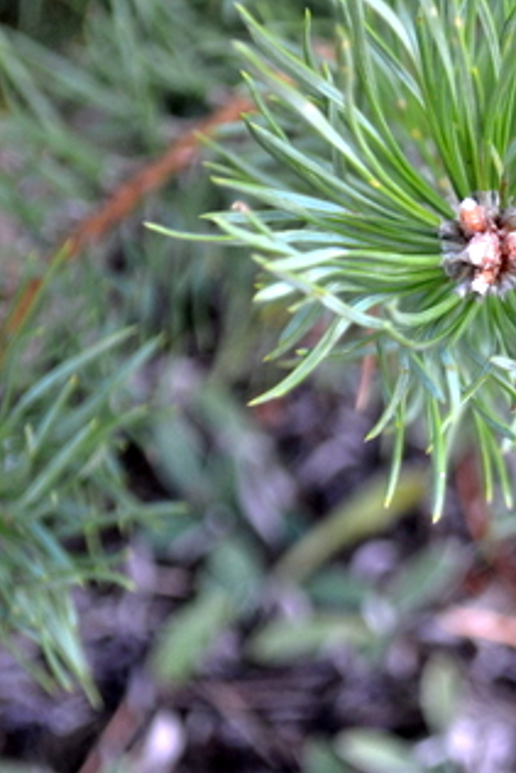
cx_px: 572
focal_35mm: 152
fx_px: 3264
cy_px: 252
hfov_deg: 9.0
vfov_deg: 13.5
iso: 400
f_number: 5.3
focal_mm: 40
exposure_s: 1/100
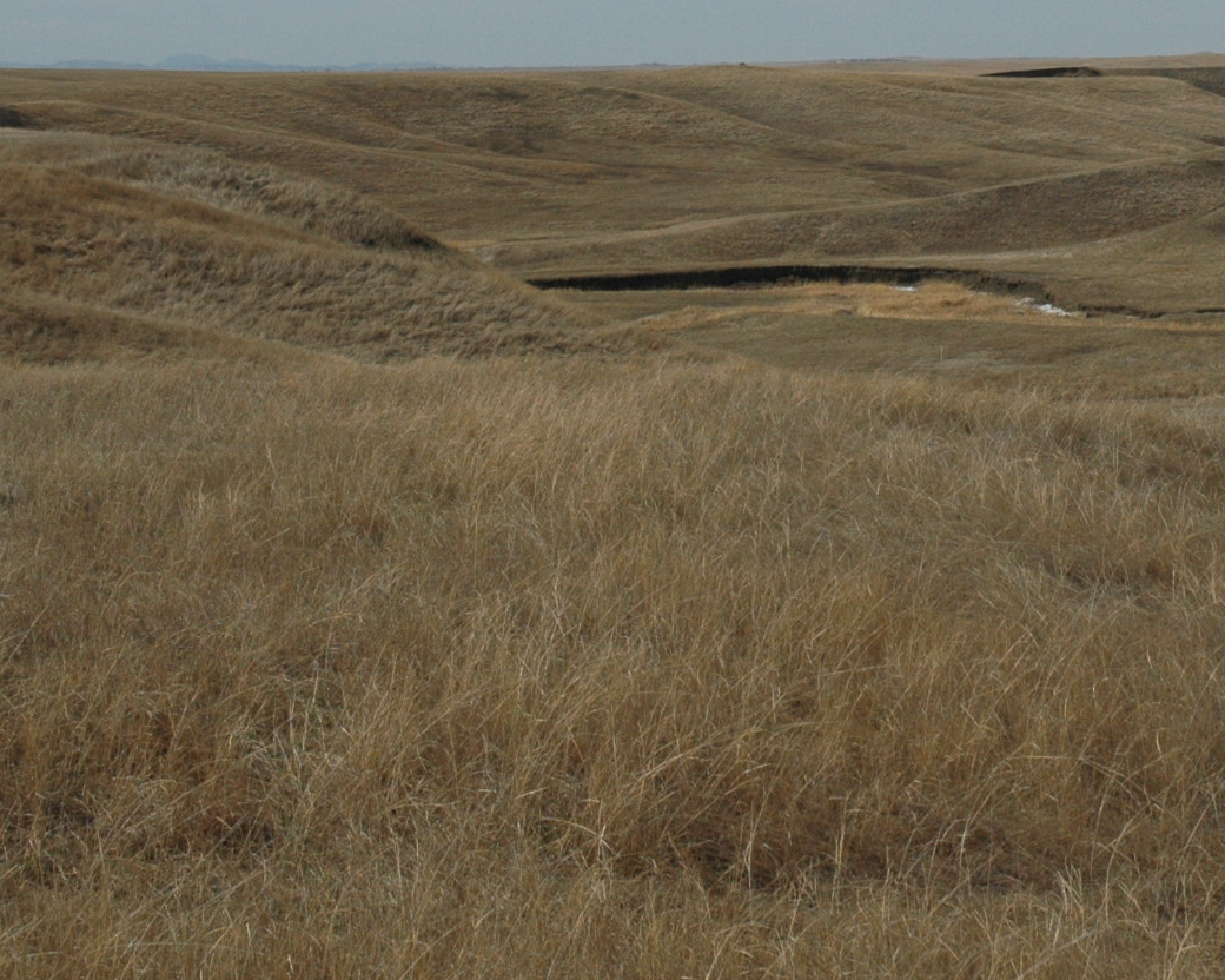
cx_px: 1013
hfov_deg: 18.4
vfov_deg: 14.9
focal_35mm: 103
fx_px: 3734
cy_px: 269
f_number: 10
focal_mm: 34
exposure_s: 1/320
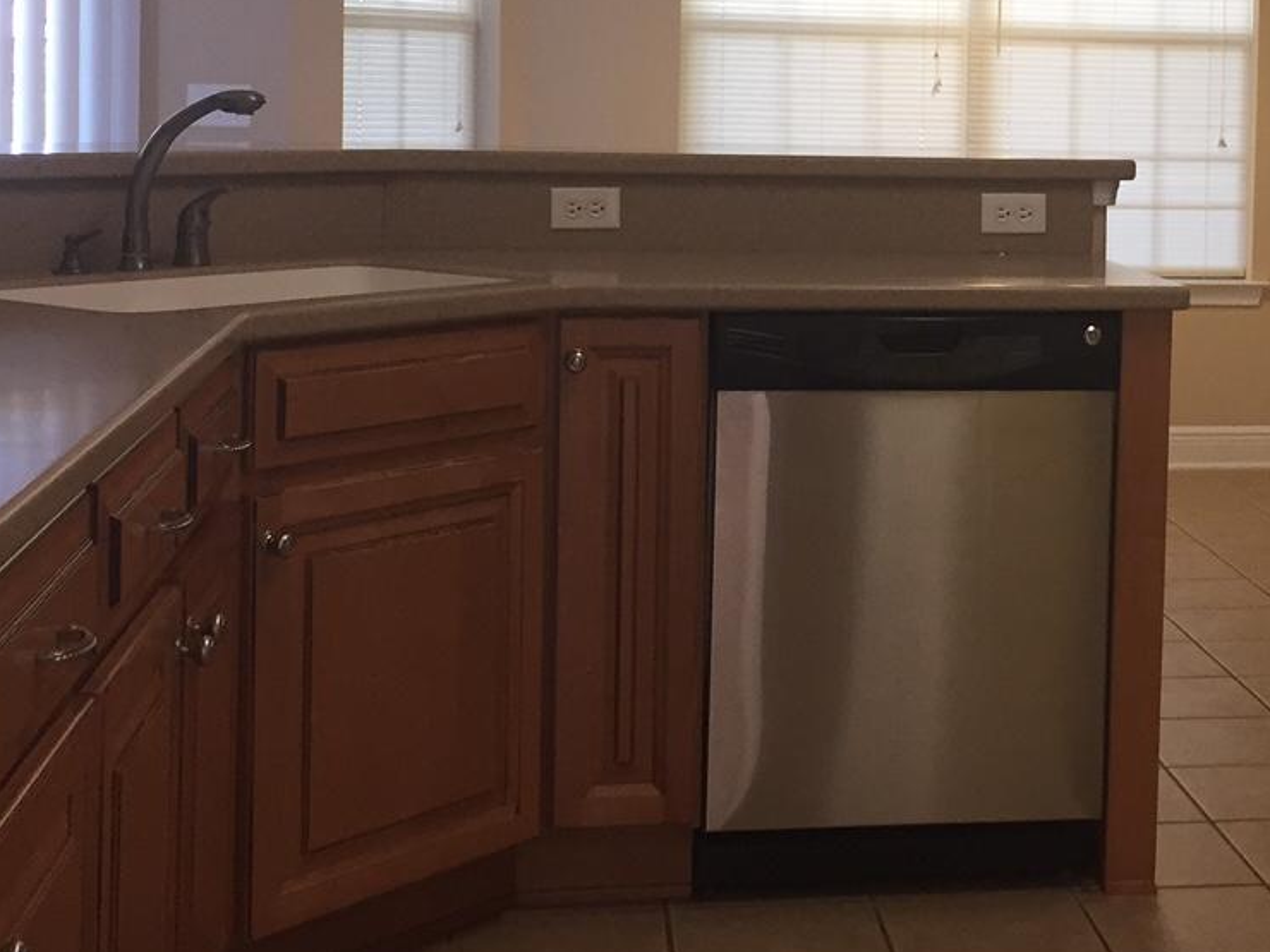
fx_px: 2348
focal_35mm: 64
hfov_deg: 29.7
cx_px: 971
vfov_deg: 22.5
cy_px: 160
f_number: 2.2
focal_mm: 4.15
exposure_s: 1/33
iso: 64
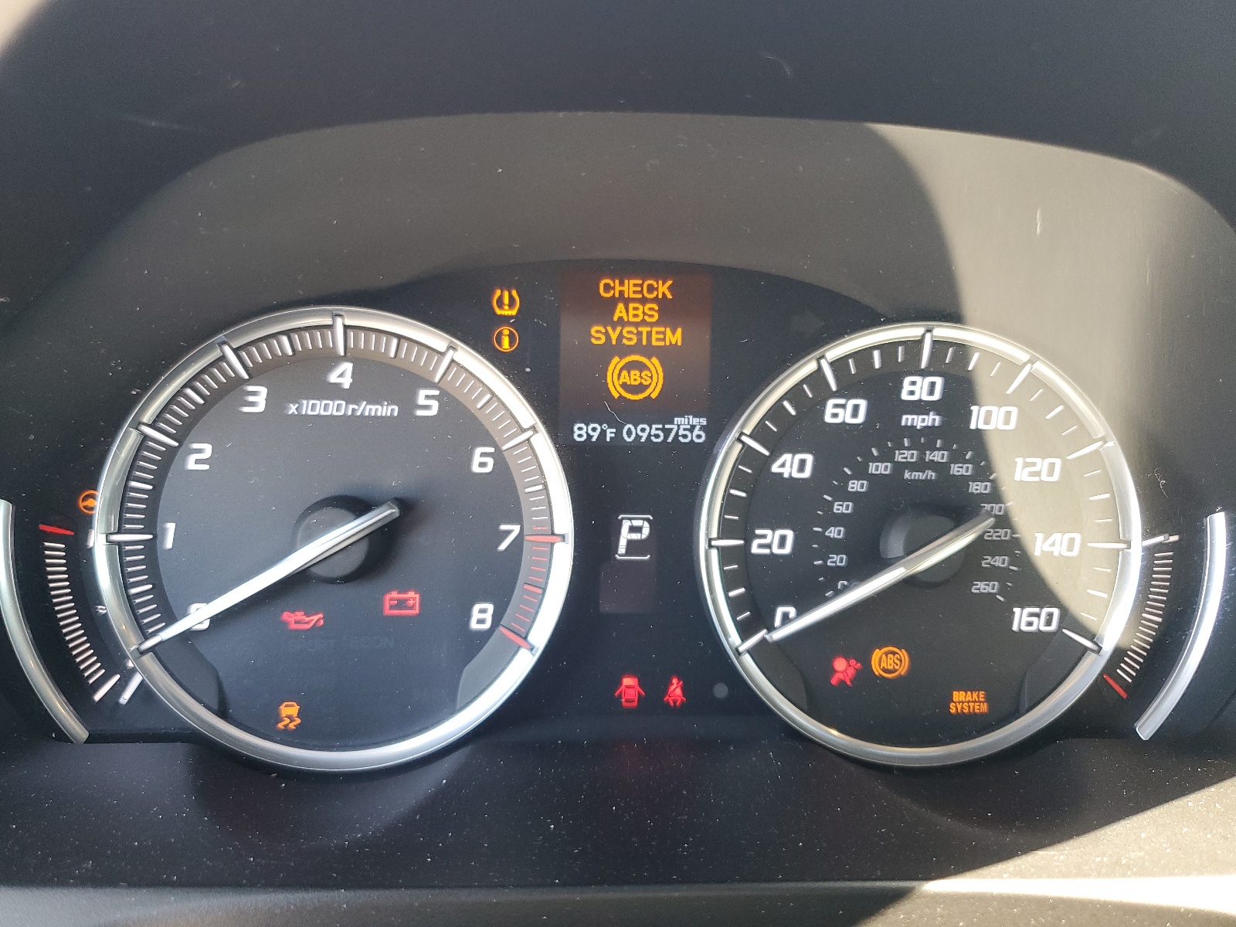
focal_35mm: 26
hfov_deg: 67.3
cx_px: 618
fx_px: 928
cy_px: 464
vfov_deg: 53.1
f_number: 1.5
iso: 112
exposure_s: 1/60.2
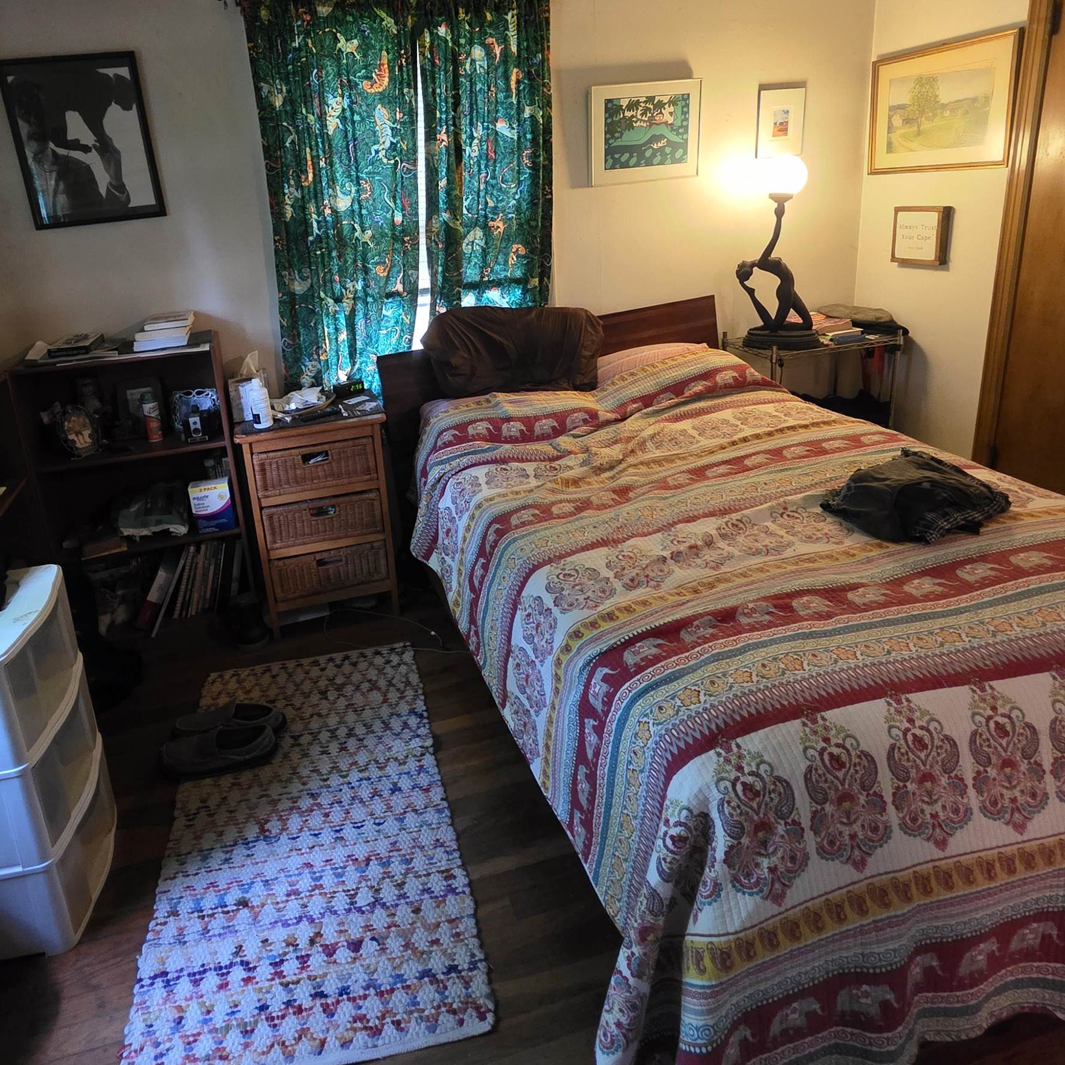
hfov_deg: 73.9
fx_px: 696
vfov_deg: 73.6
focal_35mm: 20
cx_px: 419
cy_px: 401
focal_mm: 2.2
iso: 1000
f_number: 1.9
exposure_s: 1/60
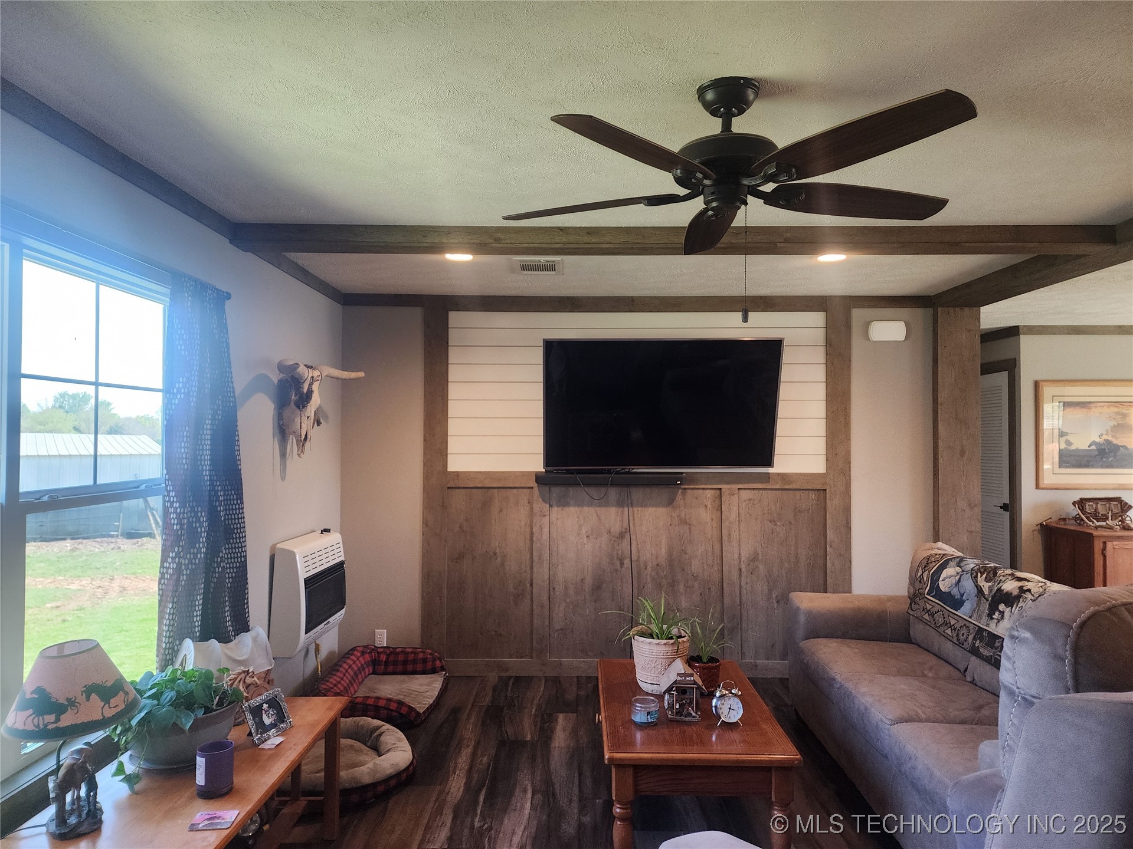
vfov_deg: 58.9
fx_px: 753
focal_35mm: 23
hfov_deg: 73.9
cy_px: 424
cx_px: 566
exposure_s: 1/180
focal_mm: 6.4
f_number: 1.8
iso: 200
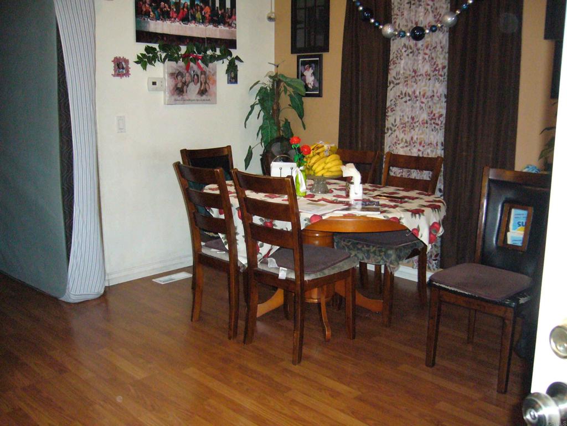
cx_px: 284
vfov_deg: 39.7
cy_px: 213
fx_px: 590
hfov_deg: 51.4
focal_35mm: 36
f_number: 2.9
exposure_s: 1/30
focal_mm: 6
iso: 400
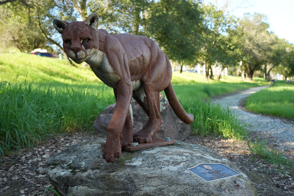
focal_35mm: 44
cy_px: 98
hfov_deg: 44.5
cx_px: 147
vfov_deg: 30.5
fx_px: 359
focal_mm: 44
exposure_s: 1/640
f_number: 4.5
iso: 1000
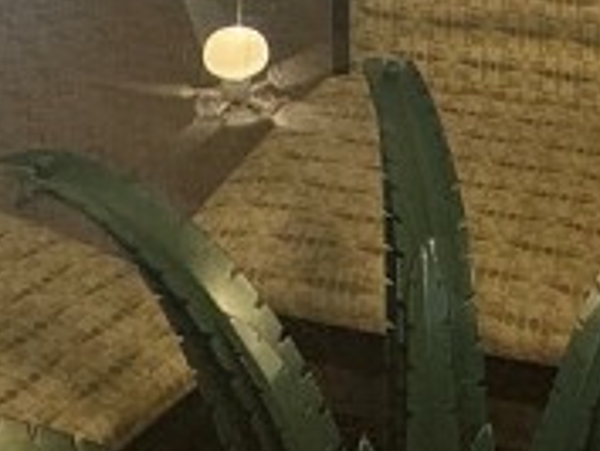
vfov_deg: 15.4
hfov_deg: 23.8
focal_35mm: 81
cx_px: 461
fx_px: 1405
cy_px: -390
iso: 200
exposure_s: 1/120
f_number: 2.2
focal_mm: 2.22
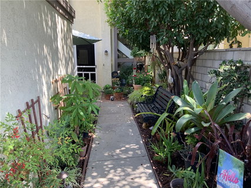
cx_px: 126
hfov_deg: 61.7
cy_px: 94
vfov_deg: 48.2
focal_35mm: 29
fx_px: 210
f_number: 1.8
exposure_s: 1/120
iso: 20
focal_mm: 3
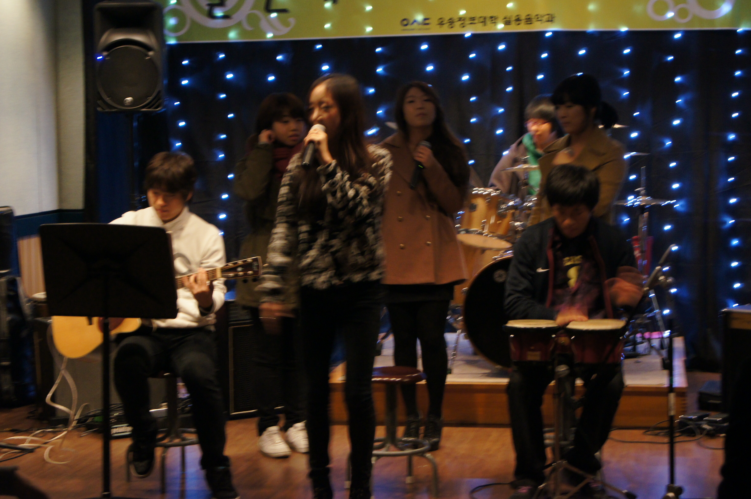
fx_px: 1719
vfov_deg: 16.5
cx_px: 376
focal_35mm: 82
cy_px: 250
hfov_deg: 24.6
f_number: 5.6
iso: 1600
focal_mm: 55
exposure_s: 1/10
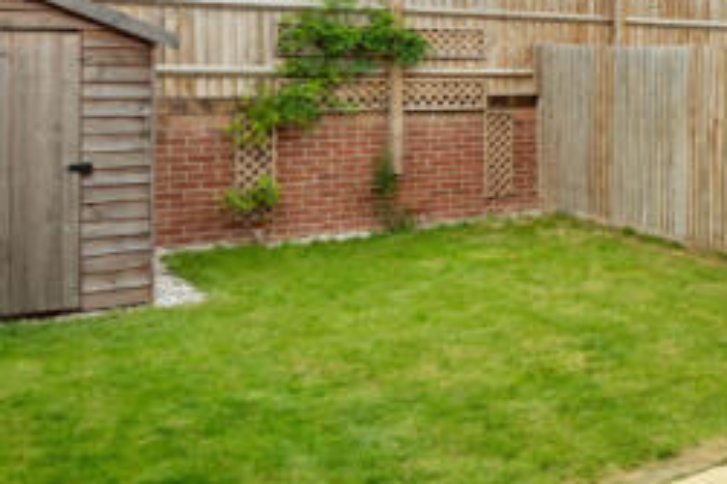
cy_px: 80
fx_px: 948
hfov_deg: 34.3
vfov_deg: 27.9
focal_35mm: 47
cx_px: 856
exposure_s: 1/200
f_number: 8
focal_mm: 18
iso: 320
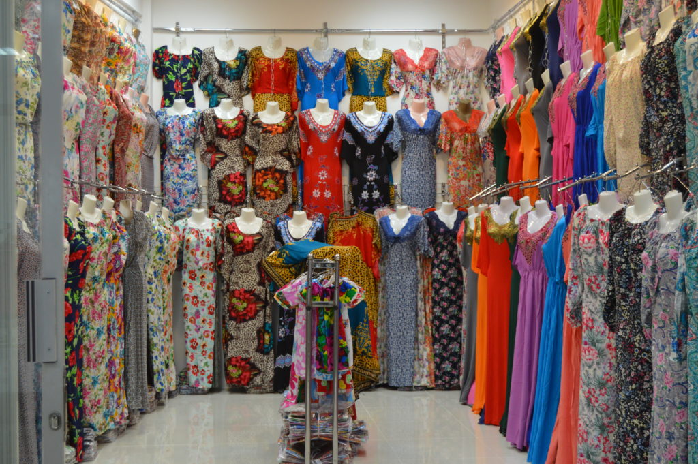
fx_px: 1017
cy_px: 232
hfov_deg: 37.9
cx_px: 349
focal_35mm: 52
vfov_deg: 25.7
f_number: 4.5
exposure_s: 1/60
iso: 1000
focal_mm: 35
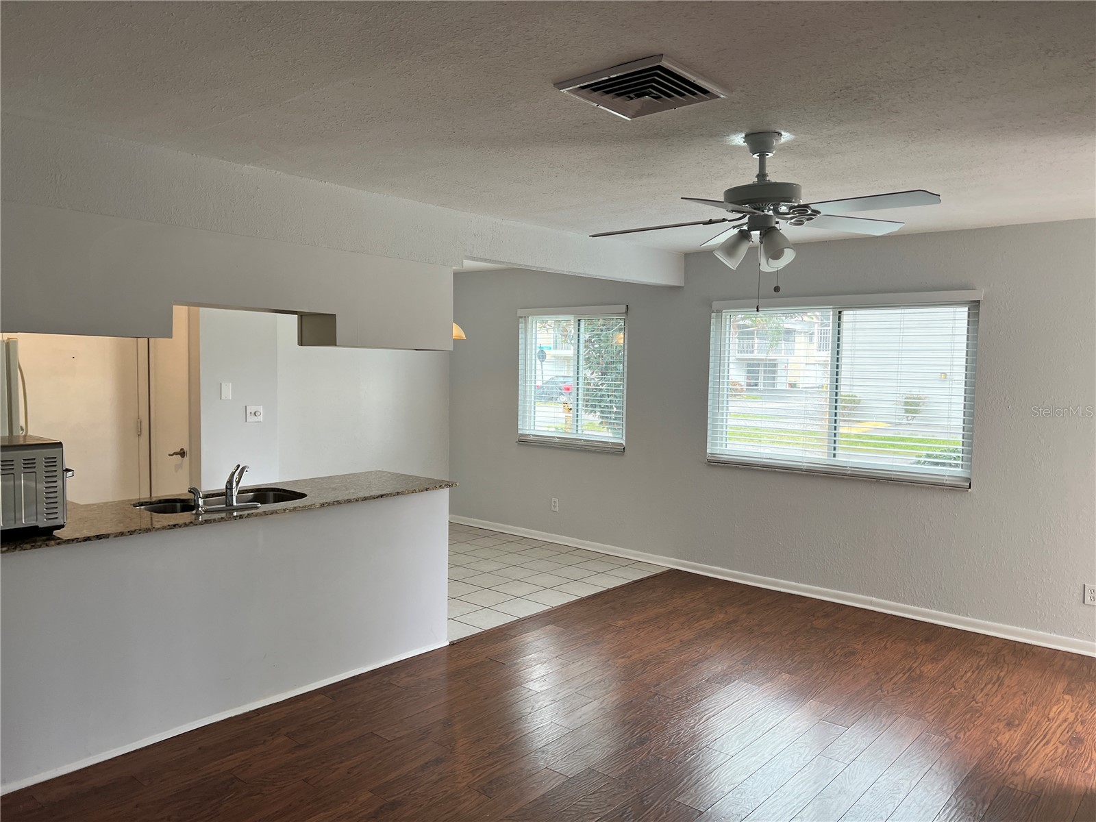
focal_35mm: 26
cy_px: 411
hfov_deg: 67.3
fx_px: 823
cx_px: 548
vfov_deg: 53.1
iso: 64
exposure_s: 1/157
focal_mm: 5.7
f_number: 1.5
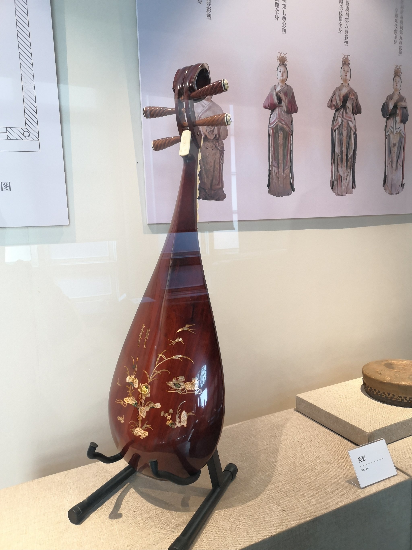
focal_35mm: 26
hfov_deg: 53.1
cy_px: 275
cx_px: 206
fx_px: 413
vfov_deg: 67.3
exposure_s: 1/33.3
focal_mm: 4.75
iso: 400
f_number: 1.8
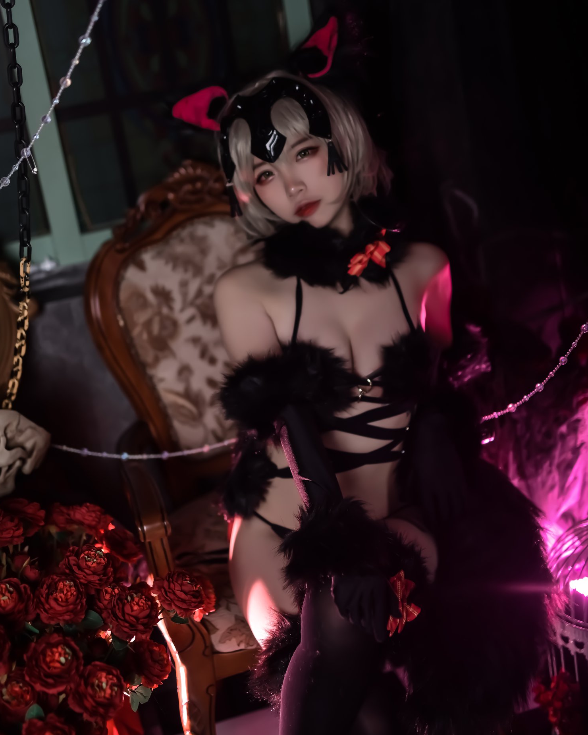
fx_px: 1240
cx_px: 296
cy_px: 363
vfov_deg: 33.0
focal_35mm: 57
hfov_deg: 26.7
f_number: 1.4
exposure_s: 1/250
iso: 64
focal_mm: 50
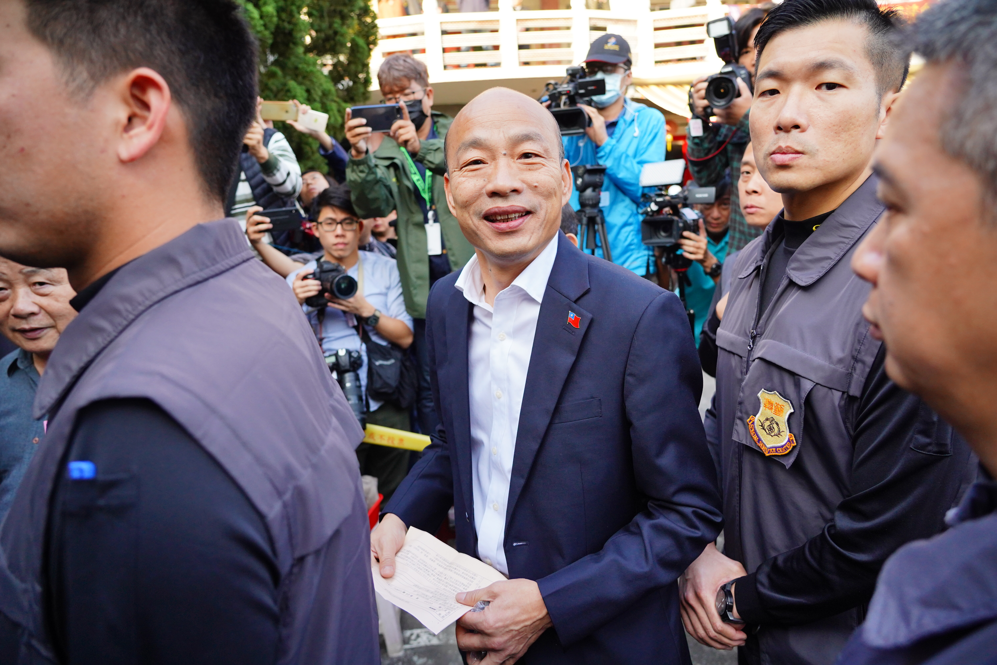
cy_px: 332
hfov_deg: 73.7
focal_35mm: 24
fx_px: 665
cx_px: 498
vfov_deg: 53.1
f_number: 4
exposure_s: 1/1000
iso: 1250
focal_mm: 24
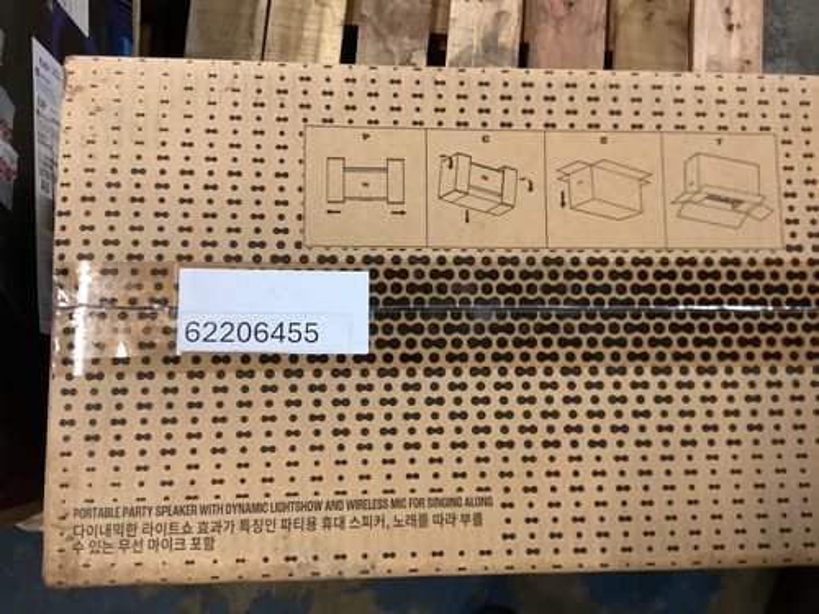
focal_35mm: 31
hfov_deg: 58.4
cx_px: 410
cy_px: 307
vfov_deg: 45.4
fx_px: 733
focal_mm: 3.3
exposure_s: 1/33
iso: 400
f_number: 2.4
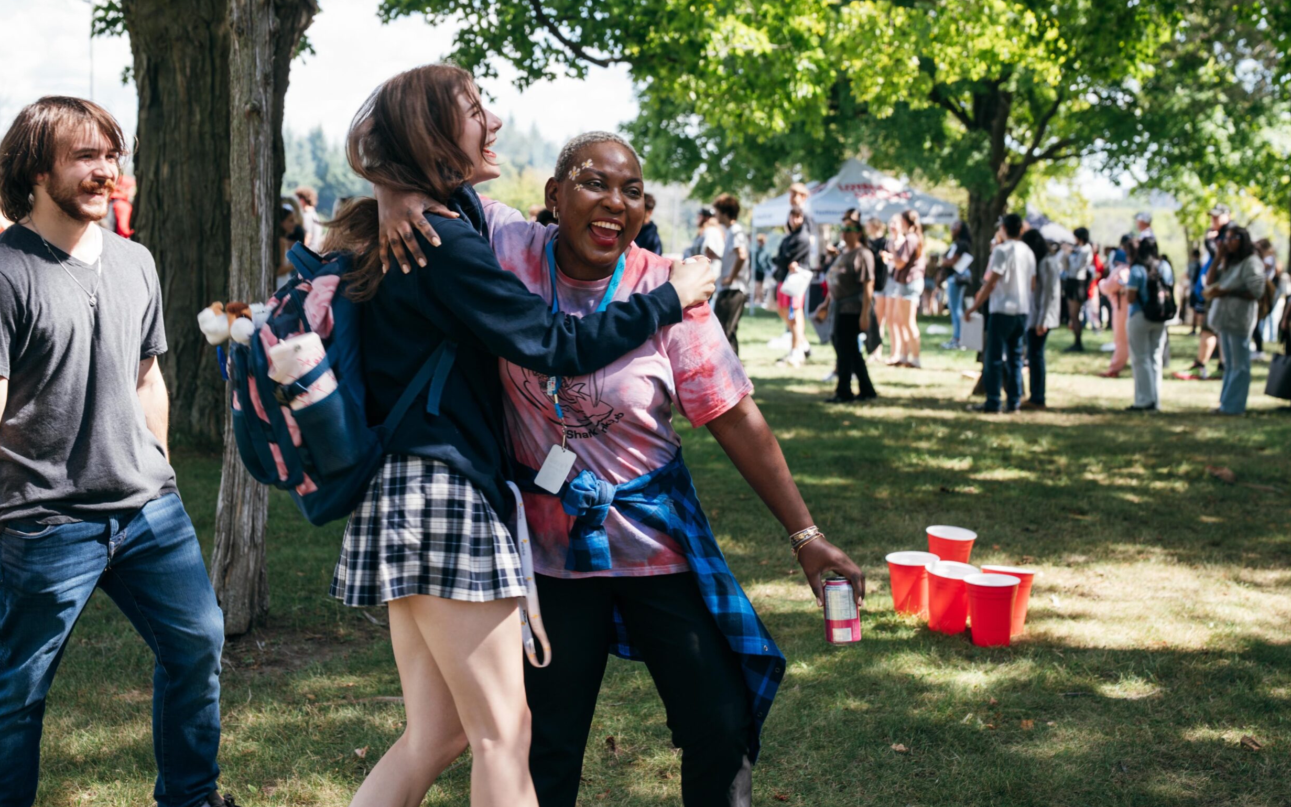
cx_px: 652
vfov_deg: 24.4
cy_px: 365
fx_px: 1865
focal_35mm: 53
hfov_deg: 38.2
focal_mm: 50
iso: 100
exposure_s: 1/160
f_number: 4
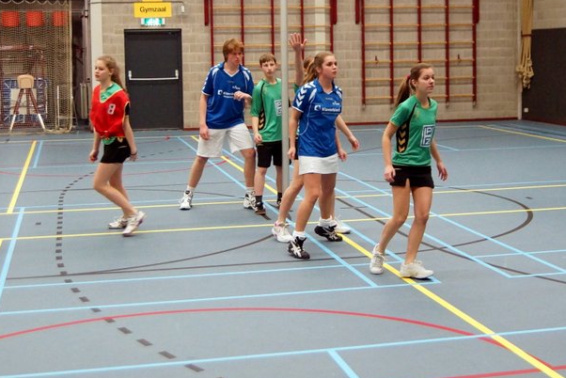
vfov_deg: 26.2
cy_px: 104
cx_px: 335
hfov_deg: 38.7
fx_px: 802
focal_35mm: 51
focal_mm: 20
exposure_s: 1/200
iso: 1600
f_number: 2.8
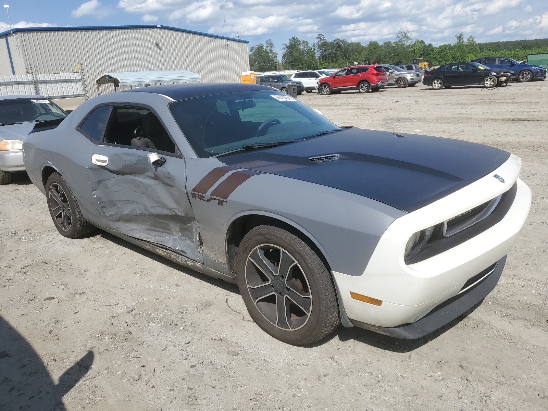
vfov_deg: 53.1
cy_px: 206
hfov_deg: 67.3
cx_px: 274
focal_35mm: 26
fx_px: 412
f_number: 1.5
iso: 50
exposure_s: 1/3333
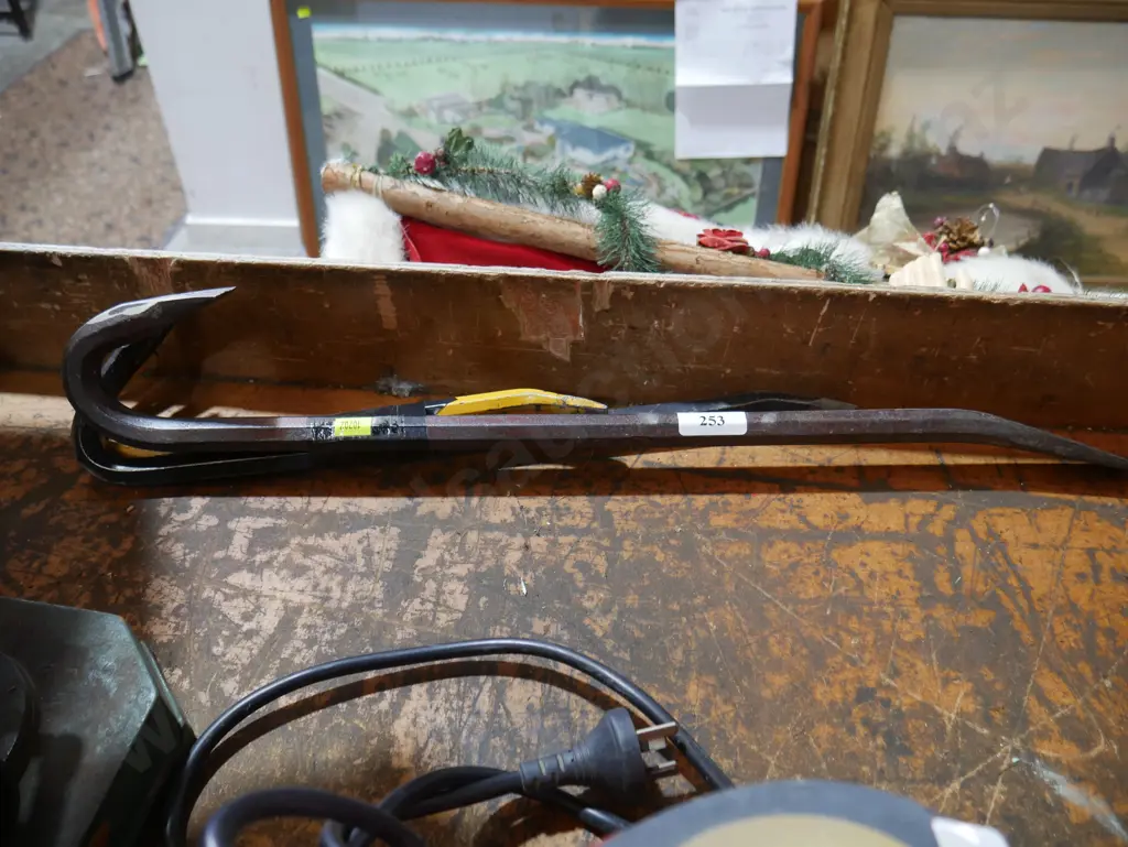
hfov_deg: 63.4
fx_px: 913
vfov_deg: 49.8
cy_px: 424
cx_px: 564
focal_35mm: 28
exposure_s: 1/60
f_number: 3.5
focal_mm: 14
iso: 400
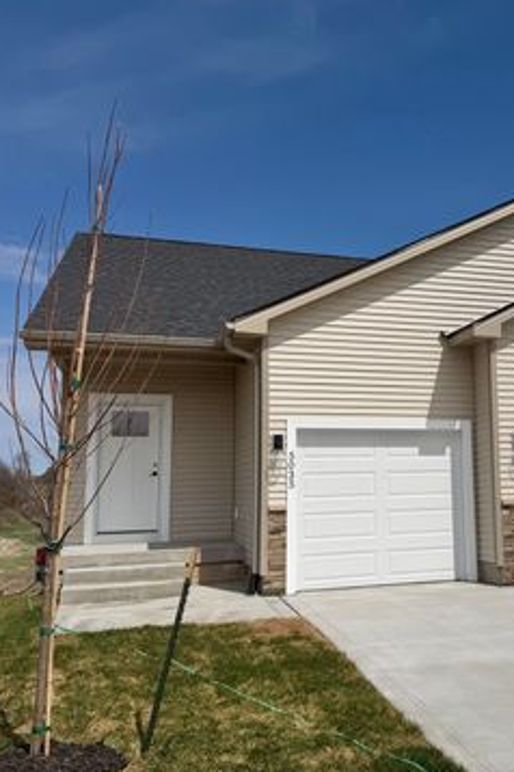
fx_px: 750
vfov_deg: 54.4
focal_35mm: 35
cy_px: 388
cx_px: 412
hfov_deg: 36.5
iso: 80
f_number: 1.78
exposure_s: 1/17544
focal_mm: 6.76
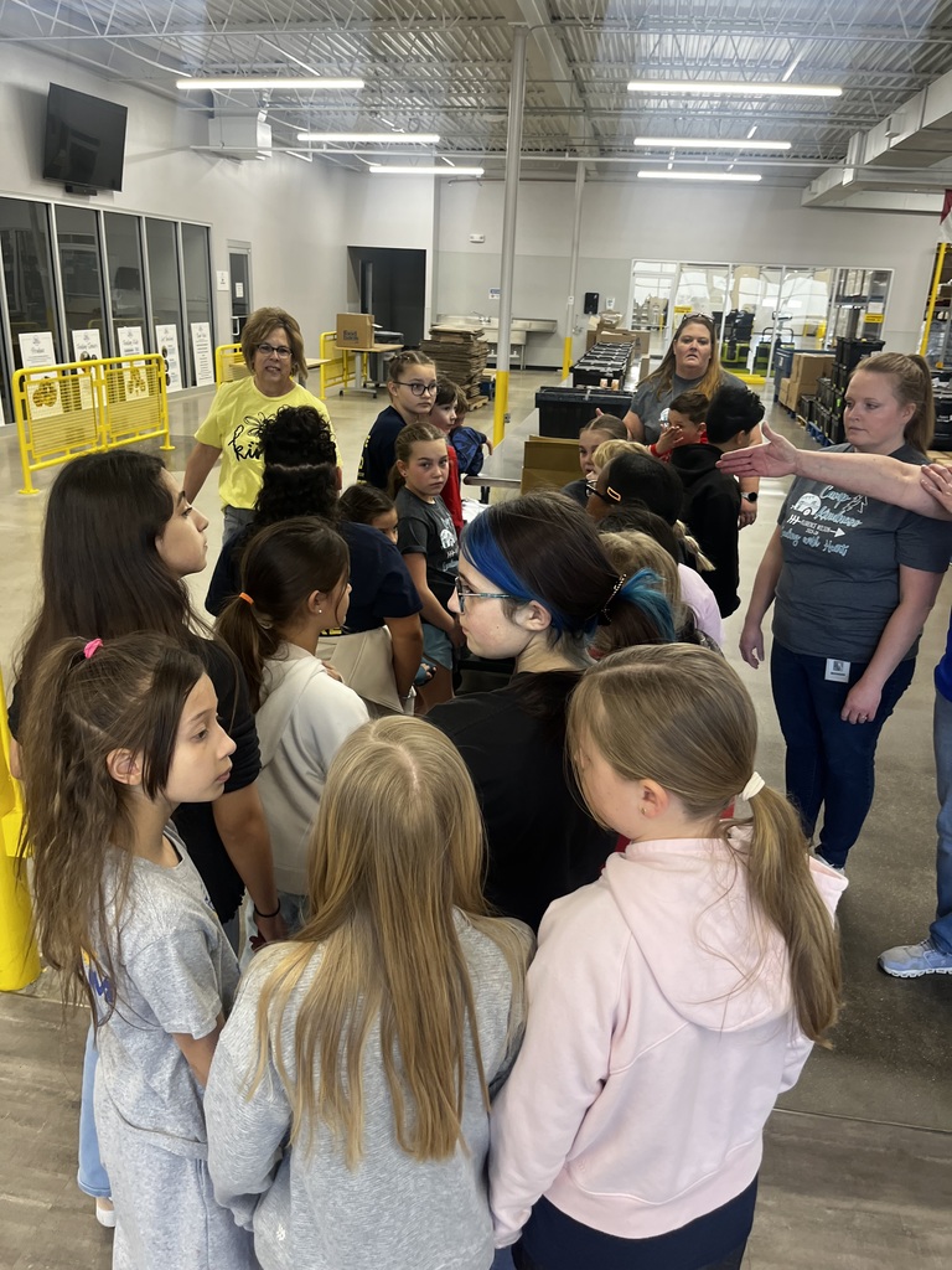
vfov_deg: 67.3
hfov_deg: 53.1
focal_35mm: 26
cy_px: 635
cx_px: 476
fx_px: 953
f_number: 1.6
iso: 125
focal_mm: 5.1
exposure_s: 1/120
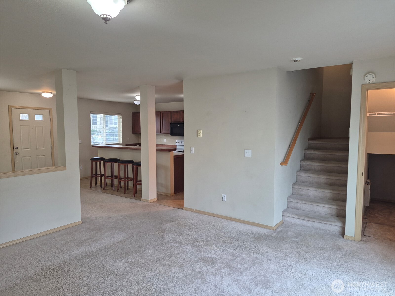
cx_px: 198
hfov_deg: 73.9
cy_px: 148
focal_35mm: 23
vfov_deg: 58.9
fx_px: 262
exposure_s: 1/120
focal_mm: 5.4
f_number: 1.8
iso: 100
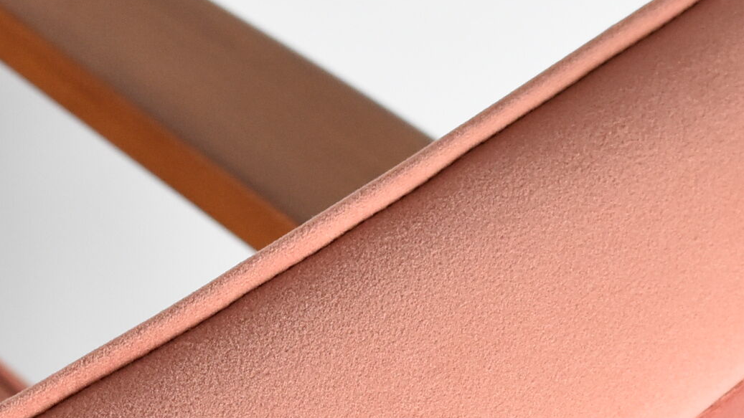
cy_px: 356
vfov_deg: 4.9
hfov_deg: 8.6
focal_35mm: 250
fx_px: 4922
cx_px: 304
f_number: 5.6
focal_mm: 55
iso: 1800
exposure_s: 1/125
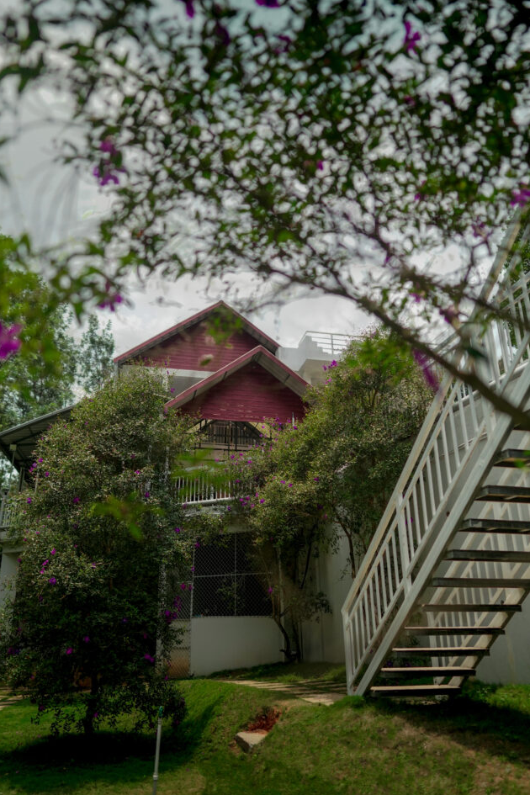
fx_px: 574
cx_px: 256
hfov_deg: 49.5
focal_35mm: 26
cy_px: 410
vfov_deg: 69.4
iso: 1250
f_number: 1.6
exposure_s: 1/200
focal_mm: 24
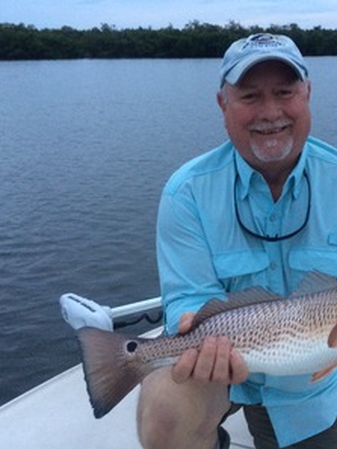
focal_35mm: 39
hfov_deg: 35.7
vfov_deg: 47.8
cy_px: 224
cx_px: 266
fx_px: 506
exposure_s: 1/30
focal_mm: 4.15
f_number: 2.2
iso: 125
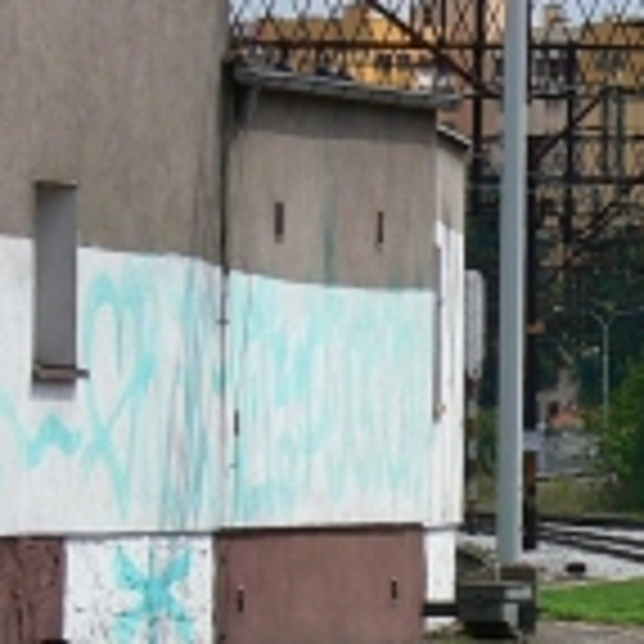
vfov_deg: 3.4
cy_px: 351
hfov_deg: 3.4
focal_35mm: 516
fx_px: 10861
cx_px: 1139
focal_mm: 21.9
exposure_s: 1/500
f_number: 6.3
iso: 100
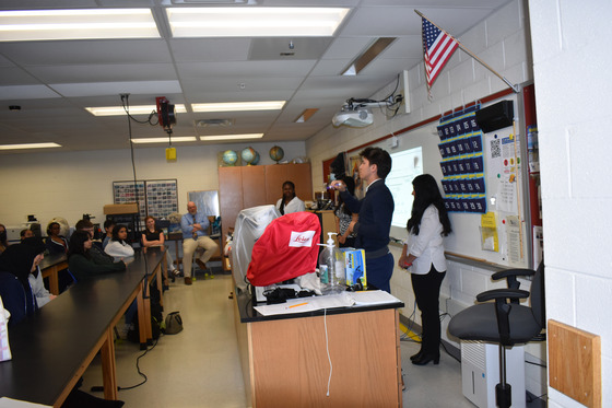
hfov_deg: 61.9
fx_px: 510
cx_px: 306
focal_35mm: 30
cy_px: 204
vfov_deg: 43.6
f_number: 4.5
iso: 800
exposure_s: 1/80
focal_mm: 20
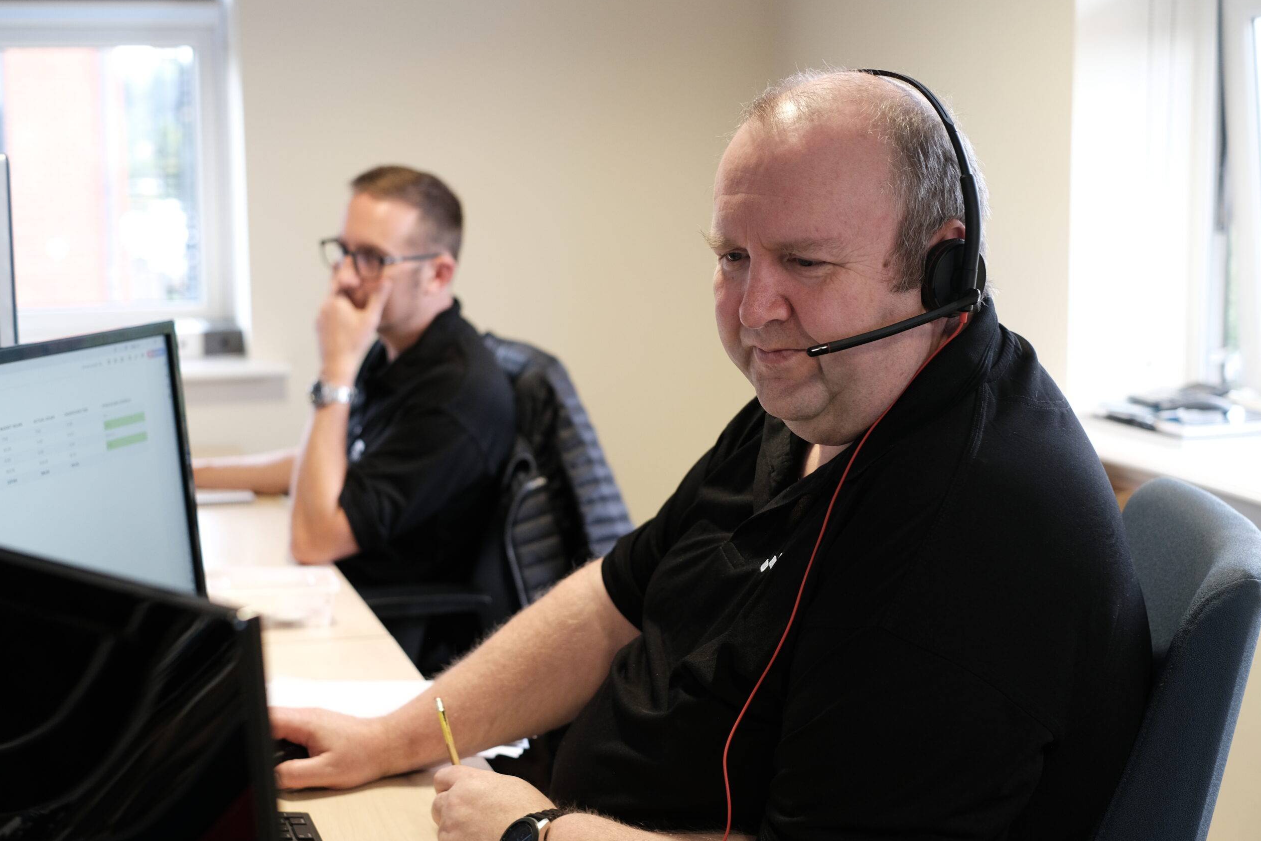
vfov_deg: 25.1
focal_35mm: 54
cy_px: 423
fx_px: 1891
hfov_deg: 36.9
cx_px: 632
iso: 1000
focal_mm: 35
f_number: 2.8
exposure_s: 1/125
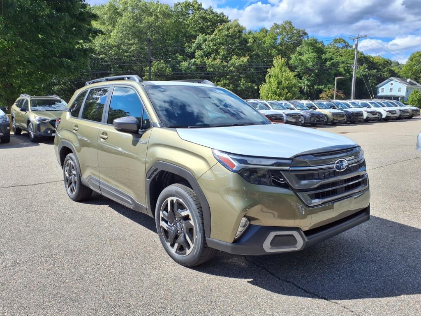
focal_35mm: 27
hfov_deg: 65.3
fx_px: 328
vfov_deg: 51.4
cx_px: 210
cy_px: 158
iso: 40
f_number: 1.9
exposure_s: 1/1667
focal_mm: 3.58
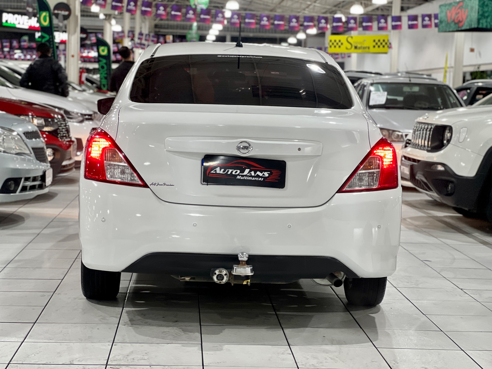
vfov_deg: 19.1
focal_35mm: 77
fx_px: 1094
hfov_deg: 25.3
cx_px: 246
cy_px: 184
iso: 250
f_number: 2.8
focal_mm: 9
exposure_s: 1/40
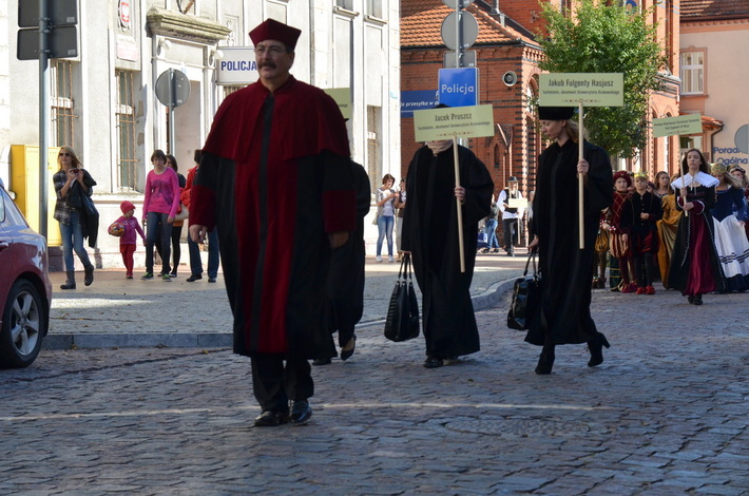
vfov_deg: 13.0
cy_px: 248
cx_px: 374
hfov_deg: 19.5
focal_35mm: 105
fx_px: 2180
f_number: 8
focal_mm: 70
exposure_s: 1/1000
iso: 800
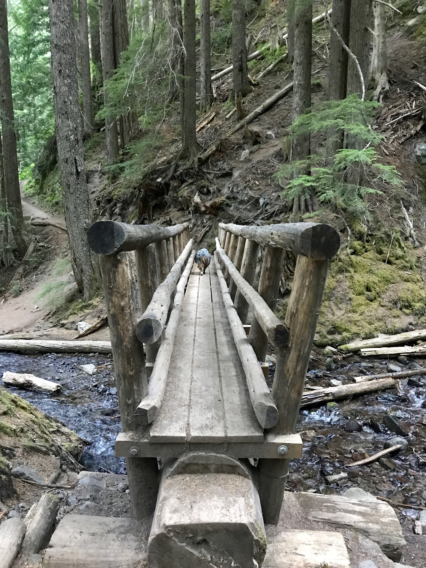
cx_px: 213
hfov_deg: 49.7
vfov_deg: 63.4
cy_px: 284
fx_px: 459
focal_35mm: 28
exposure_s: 1/6
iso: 100
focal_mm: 3.99
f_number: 1.8
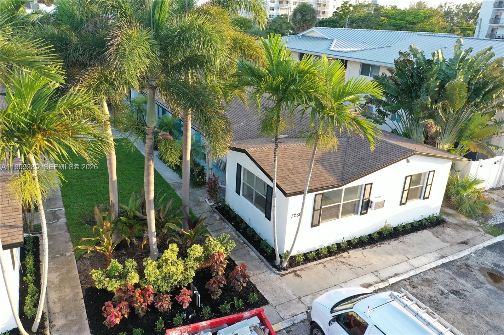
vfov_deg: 46.4
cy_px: 168
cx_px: 252
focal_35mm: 28
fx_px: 392
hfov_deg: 65.5
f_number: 4
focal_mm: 10.26
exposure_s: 1/80
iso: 100
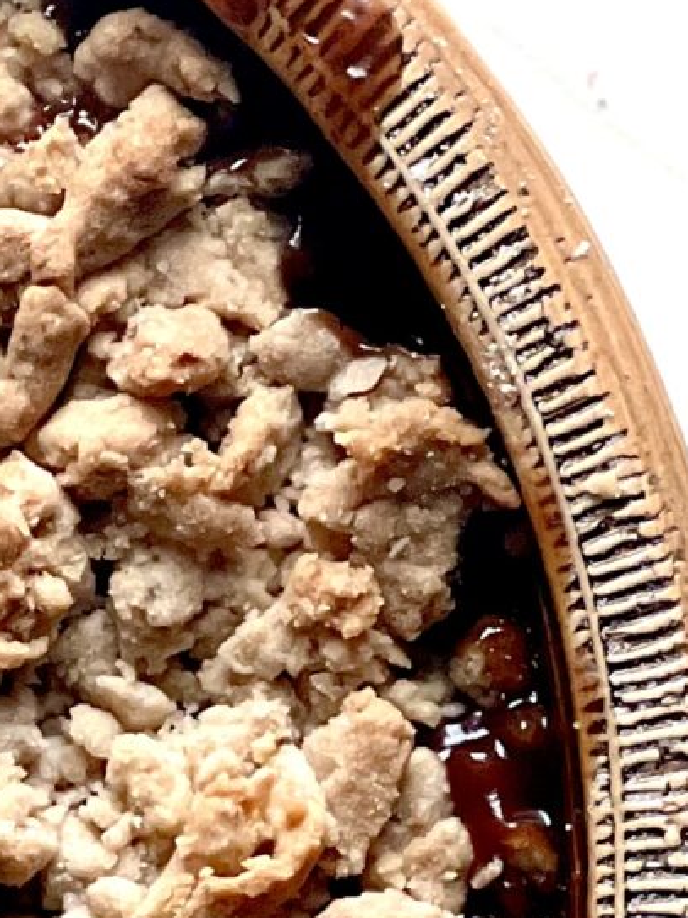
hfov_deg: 4.1
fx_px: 9623
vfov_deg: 5.4
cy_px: 1829
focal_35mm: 363
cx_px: 181
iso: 100
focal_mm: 9
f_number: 2.8
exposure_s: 1/121
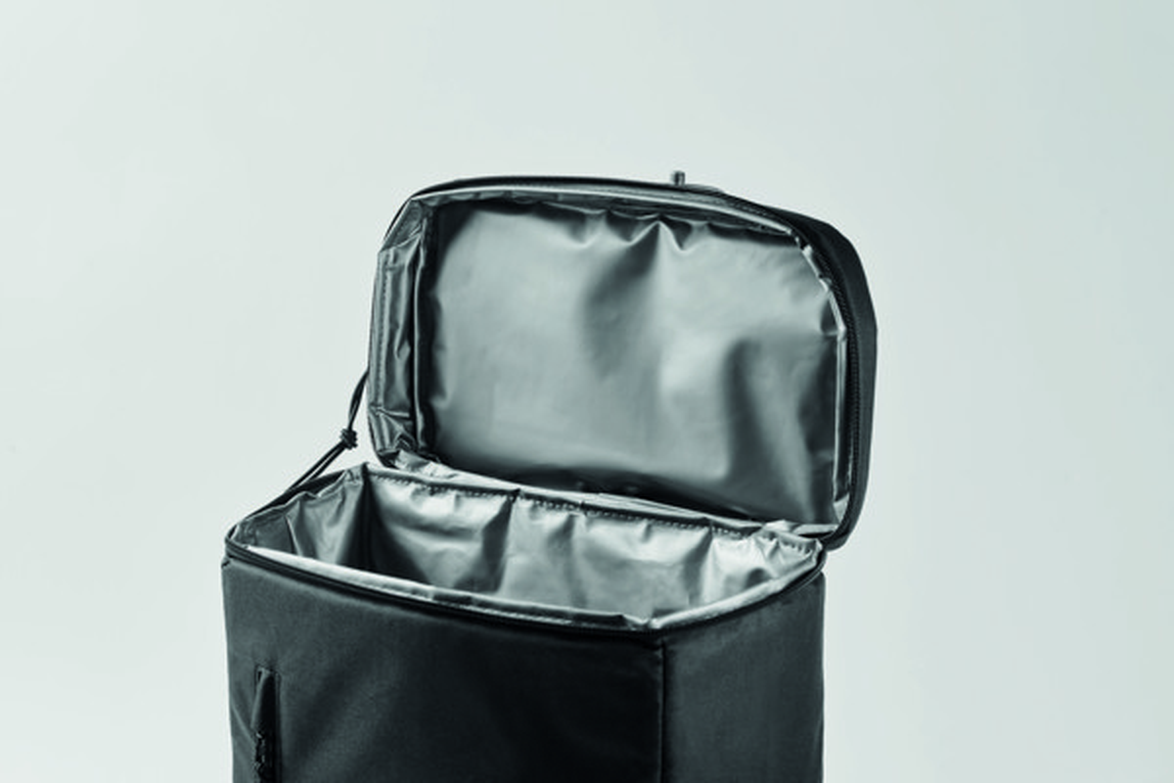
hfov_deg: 23.9
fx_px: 2772
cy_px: 392
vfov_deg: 16.1
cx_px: 587
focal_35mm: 85
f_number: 13
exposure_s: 1/125
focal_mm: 85
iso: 125
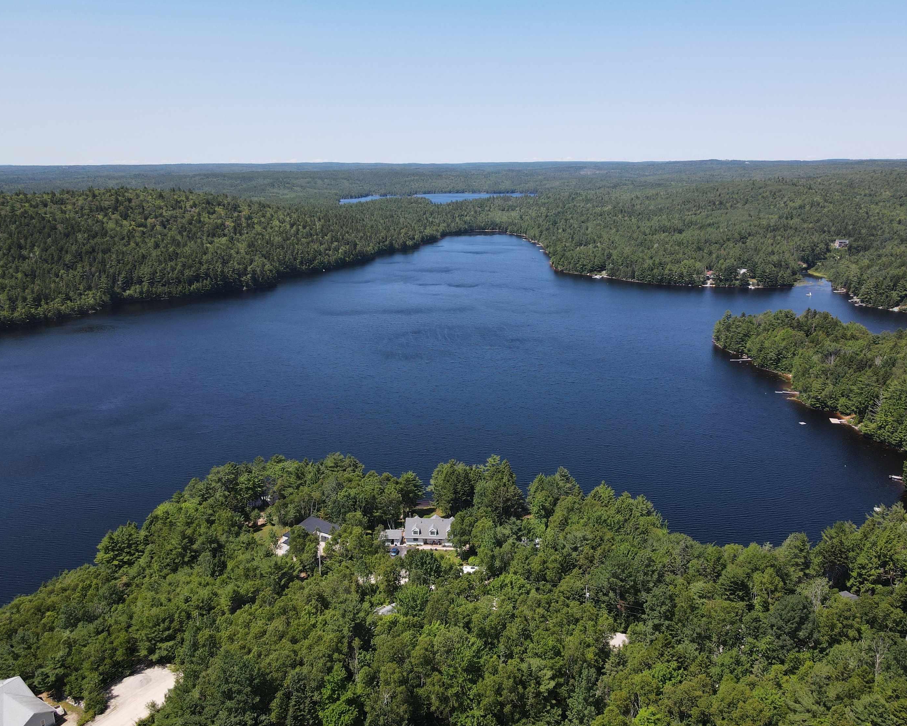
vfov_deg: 54.9
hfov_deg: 66.0
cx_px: 475
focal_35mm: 26
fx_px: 698
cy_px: 372
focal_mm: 4.5
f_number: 2.8
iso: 100
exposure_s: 1/500
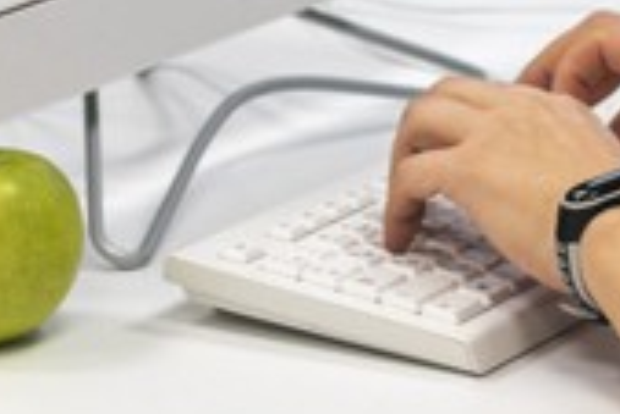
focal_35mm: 295
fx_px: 5085
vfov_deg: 4.6
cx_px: 466
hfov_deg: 7.0
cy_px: -544
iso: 800
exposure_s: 1/200
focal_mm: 50
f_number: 3.2
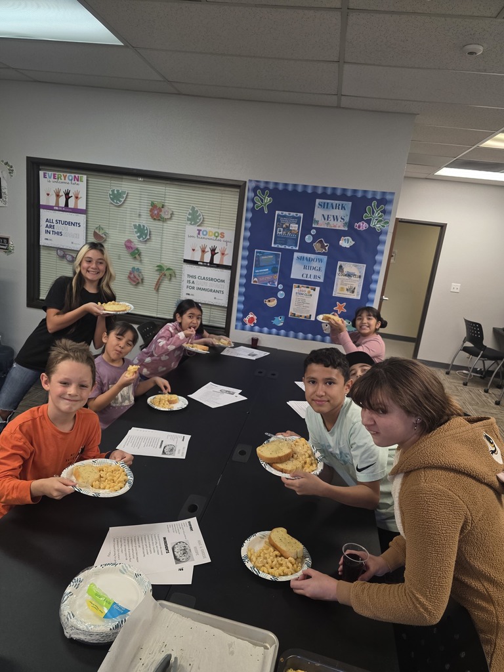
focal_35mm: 23
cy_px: 336
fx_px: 446
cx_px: 252
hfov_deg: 58.9
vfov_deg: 73.9
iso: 160
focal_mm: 6.3
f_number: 1.7
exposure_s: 1/120
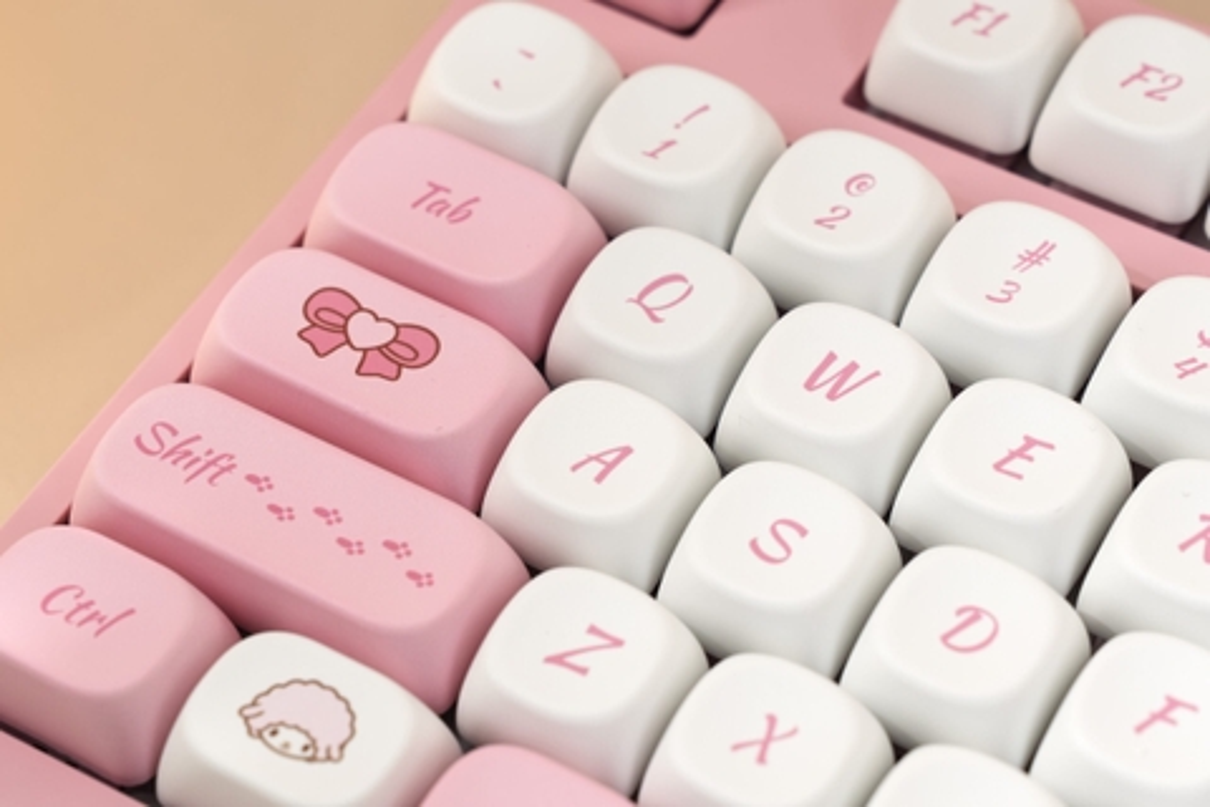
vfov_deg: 13.0
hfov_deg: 19.5
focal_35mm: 105
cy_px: 404
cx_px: 605
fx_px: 3529
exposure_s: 1/160
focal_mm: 70
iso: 640
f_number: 8
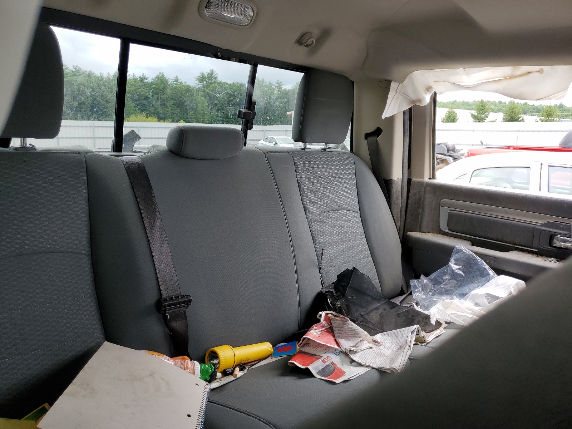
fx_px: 430
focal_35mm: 26
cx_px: 286
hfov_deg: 67.3
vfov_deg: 53.1
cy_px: 214
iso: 50
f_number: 1.5
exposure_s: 1/294
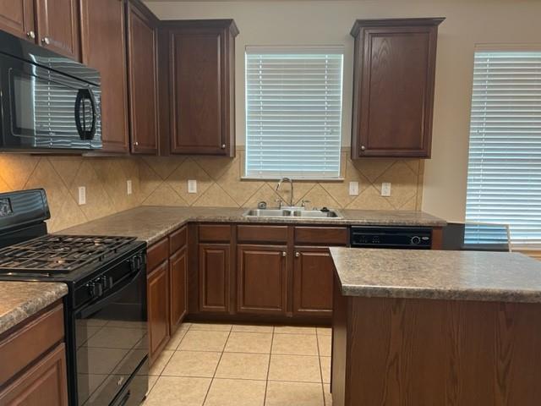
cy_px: 203
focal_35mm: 26
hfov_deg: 67.3
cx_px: 270
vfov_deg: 53.1
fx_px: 406
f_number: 1.5
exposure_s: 1/60
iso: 250
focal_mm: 5.7
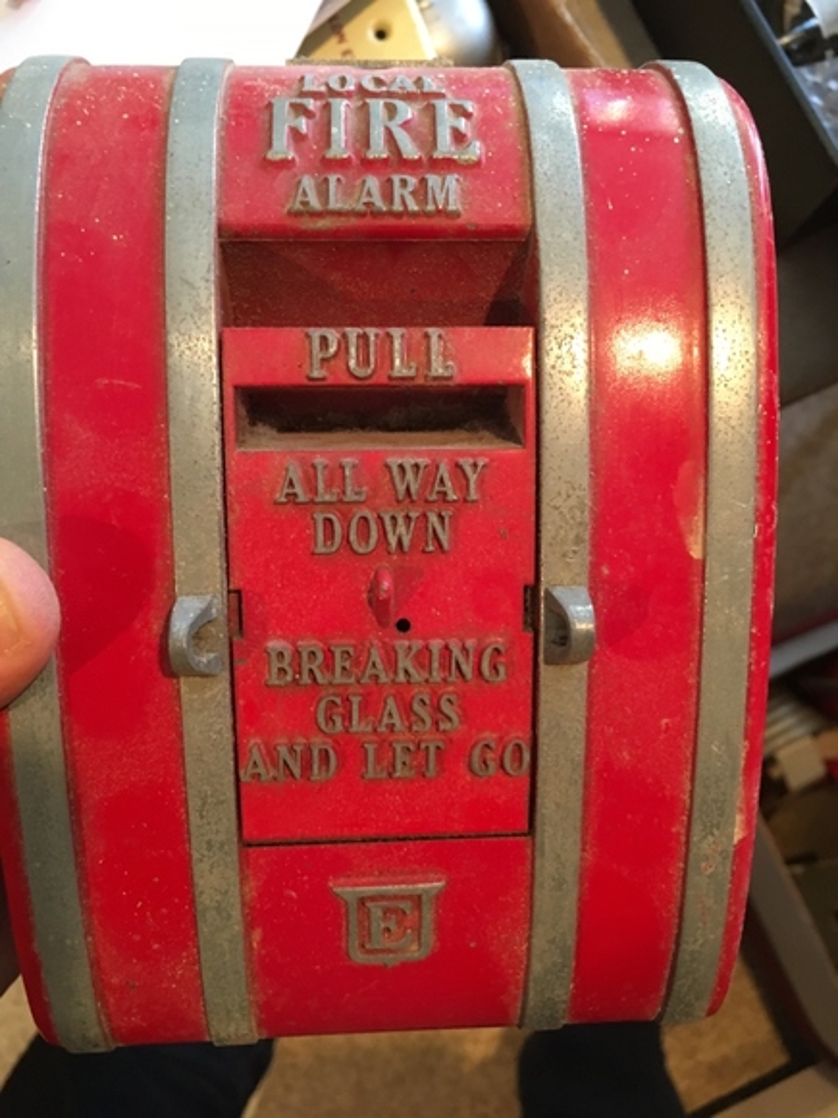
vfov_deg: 61.7
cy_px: 559
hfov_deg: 48.2
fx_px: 936
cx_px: 419
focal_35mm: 29
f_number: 2.2
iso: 200
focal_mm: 4.15
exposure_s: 1/24
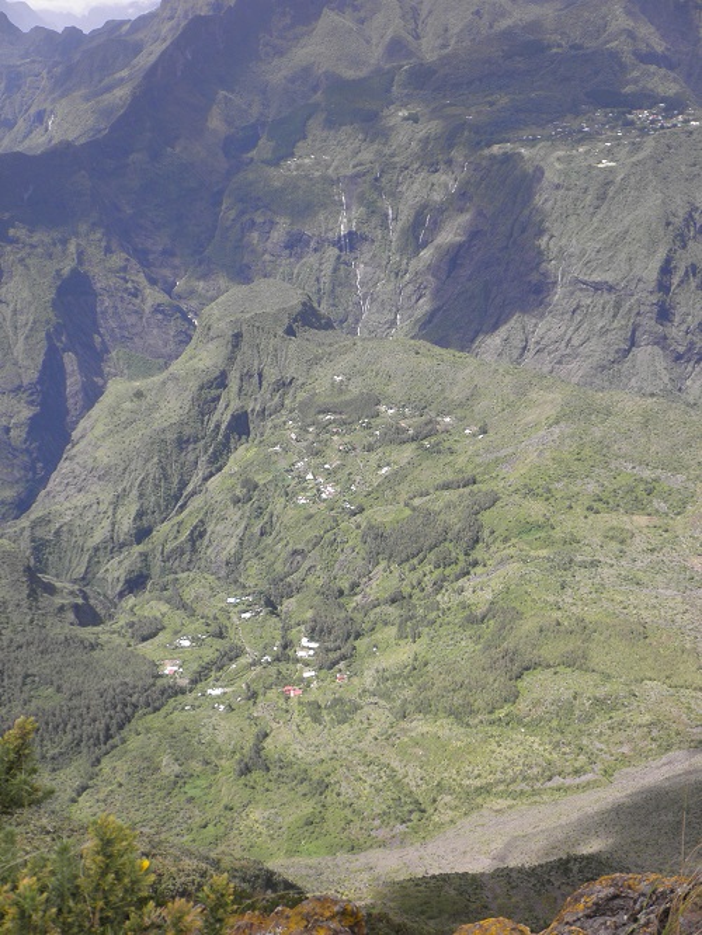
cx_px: 351
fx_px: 946
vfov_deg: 52.6
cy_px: 468
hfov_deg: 40.7
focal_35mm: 35
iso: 64
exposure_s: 1/500
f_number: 3.2
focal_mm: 6.1
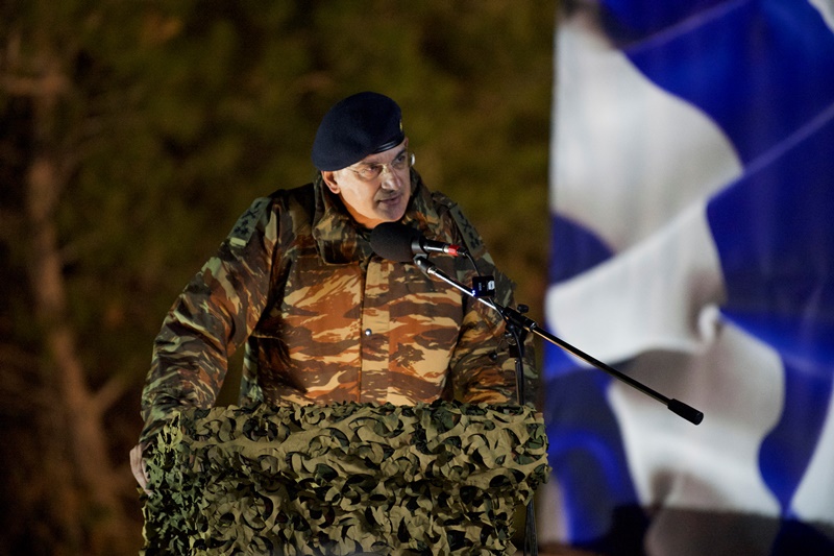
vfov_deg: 6.9
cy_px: 278
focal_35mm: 200
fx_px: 4632
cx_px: 417
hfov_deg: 10.3
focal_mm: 200
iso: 10000
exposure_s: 1/80
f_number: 2.8
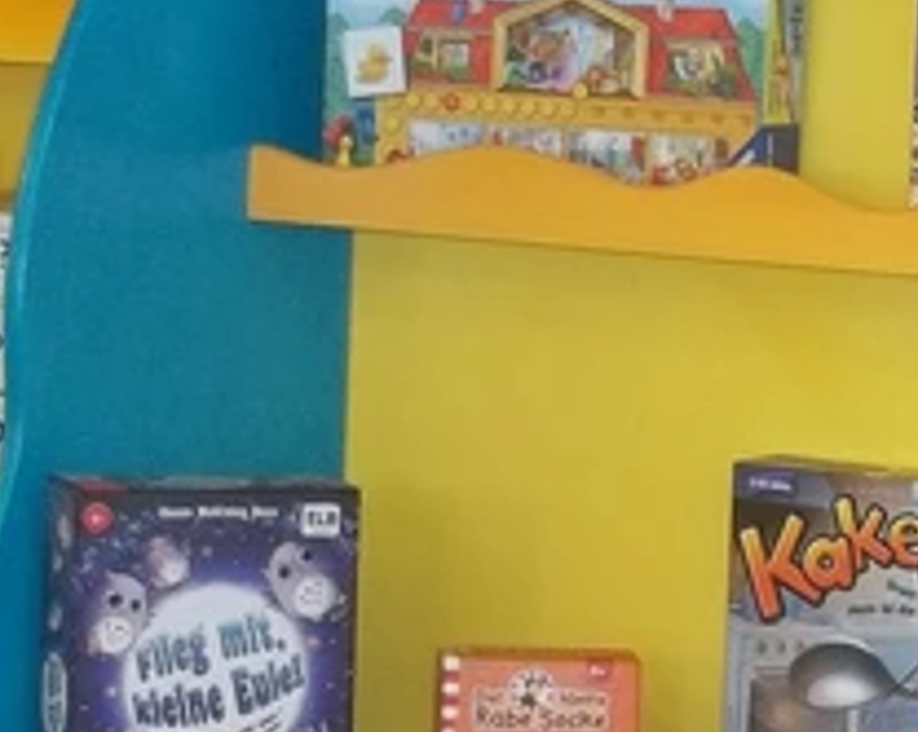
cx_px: 892
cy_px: 465
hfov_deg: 11.7
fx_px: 4452
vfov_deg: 9.4
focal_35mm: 164
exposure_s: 1/30
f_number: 3.1
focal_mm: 6.5
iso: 160
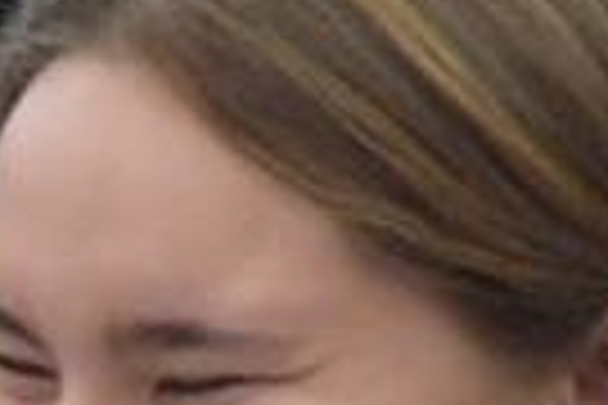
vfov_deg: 0.9
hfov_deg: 1.3
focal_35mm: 1590
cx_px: -622
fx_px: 26851
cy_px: 713
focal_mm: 140
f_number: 5.6
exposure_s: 1/125
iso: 5600
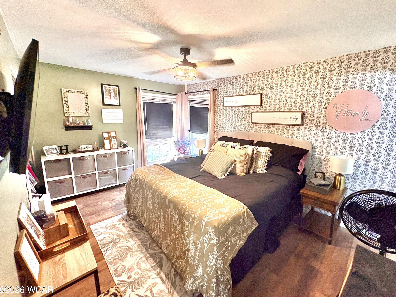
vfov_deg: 81.7
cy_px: 145
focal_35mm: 15
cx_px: 210
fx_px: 172
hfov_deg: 98.1
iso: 640
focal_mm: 2.22
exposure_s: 1/60
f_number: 2.2
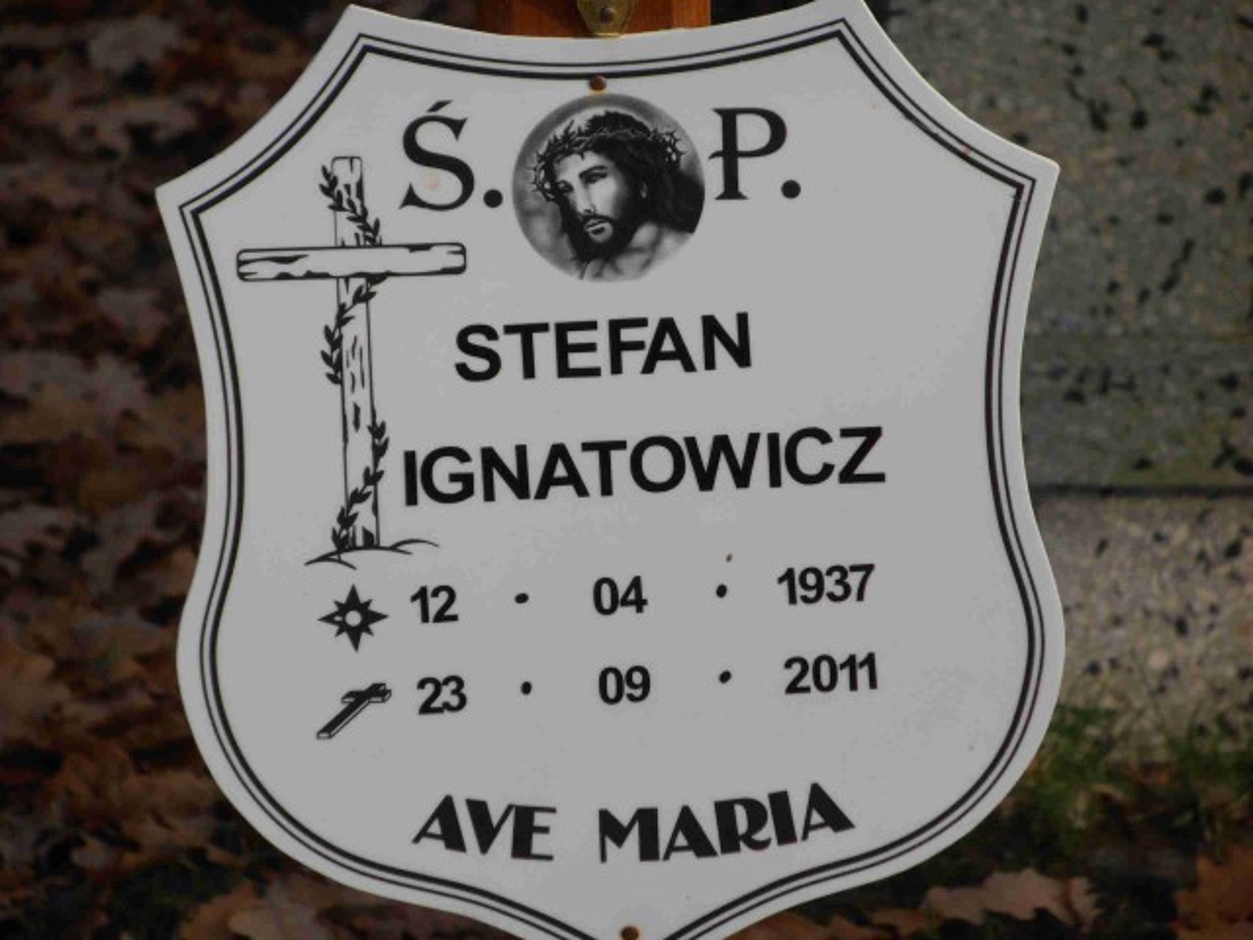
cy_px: 470
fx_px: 8687
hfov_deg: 8.2
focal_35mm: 240
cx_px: 626
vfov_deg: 6.2
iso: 80
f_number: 5.7
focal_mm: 42.54
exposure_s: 1/250
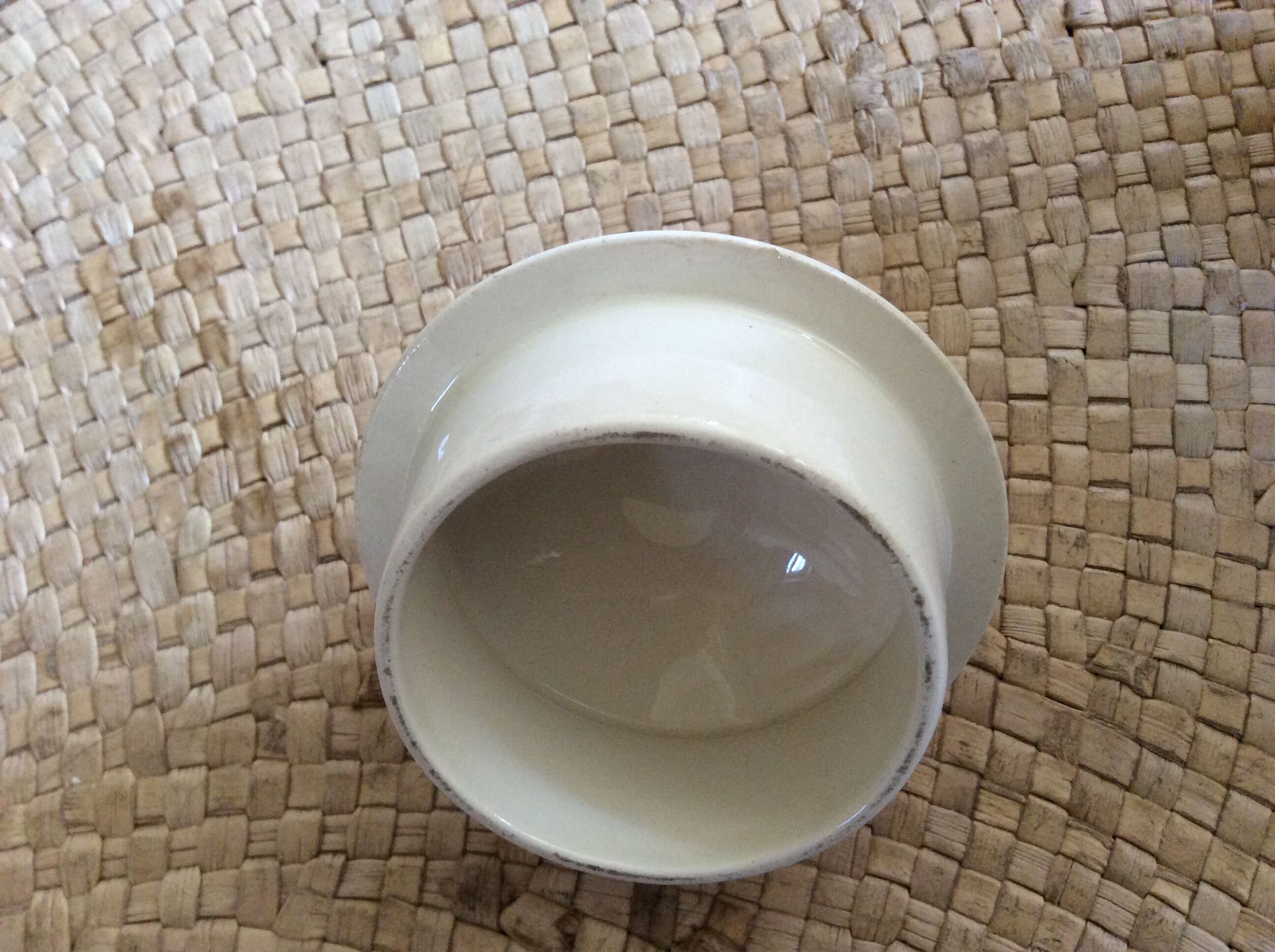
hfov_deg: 56.9
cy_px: 476
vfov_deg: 44.1
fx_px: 1177
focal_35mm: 32
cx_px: 638
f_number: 2.4
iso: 160
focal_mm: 3.3
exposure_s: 1/25
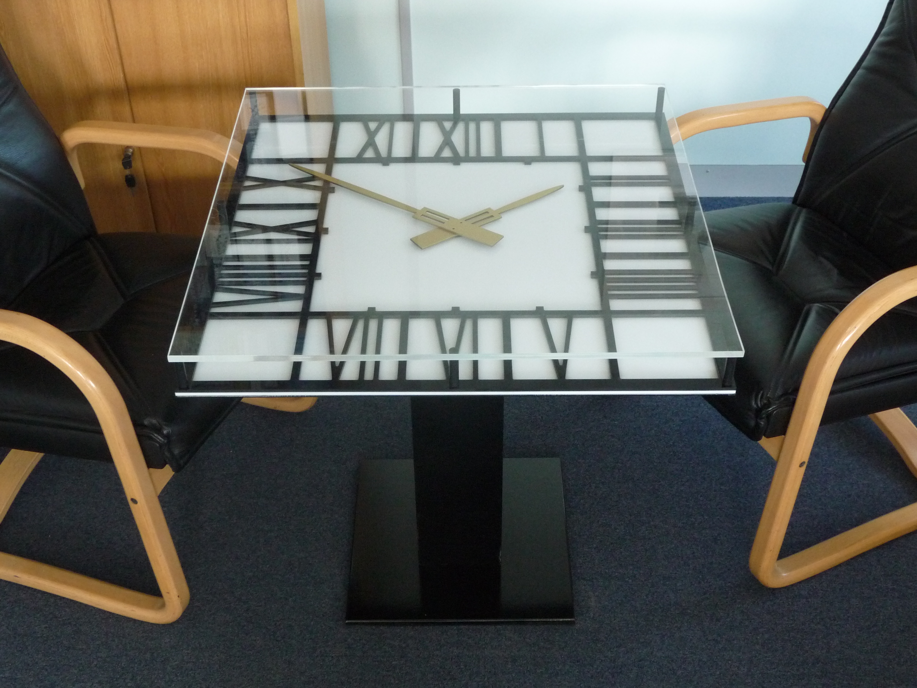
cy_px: 344
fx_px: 1192
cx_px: 458
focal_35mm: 45
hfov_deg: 42.1
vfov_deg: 32.2
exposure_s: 1/13
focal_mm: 7.6
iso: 400
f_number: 4.1
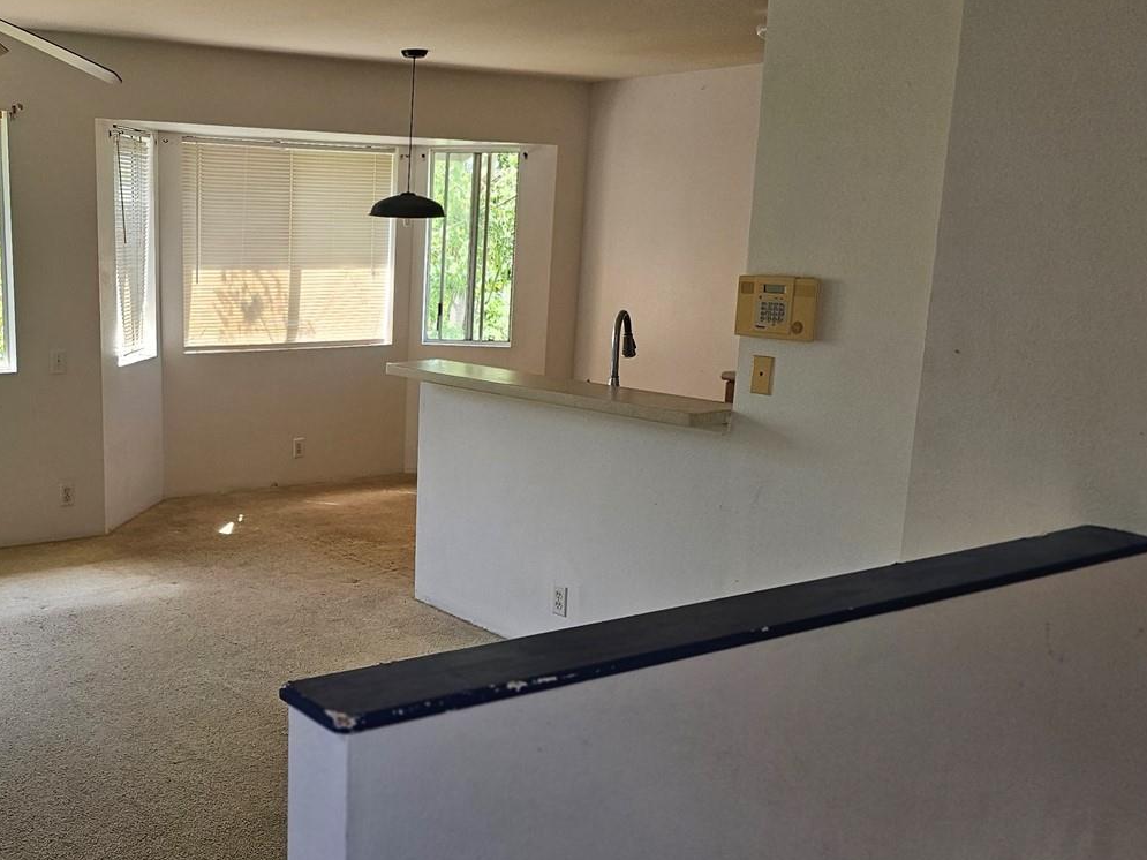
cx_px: 307
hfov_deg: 48.5
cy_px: 477
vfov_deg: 38.6
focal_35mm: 37
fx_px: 1226
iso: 80
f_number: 1.7
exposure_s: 1/120
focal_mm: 6.3
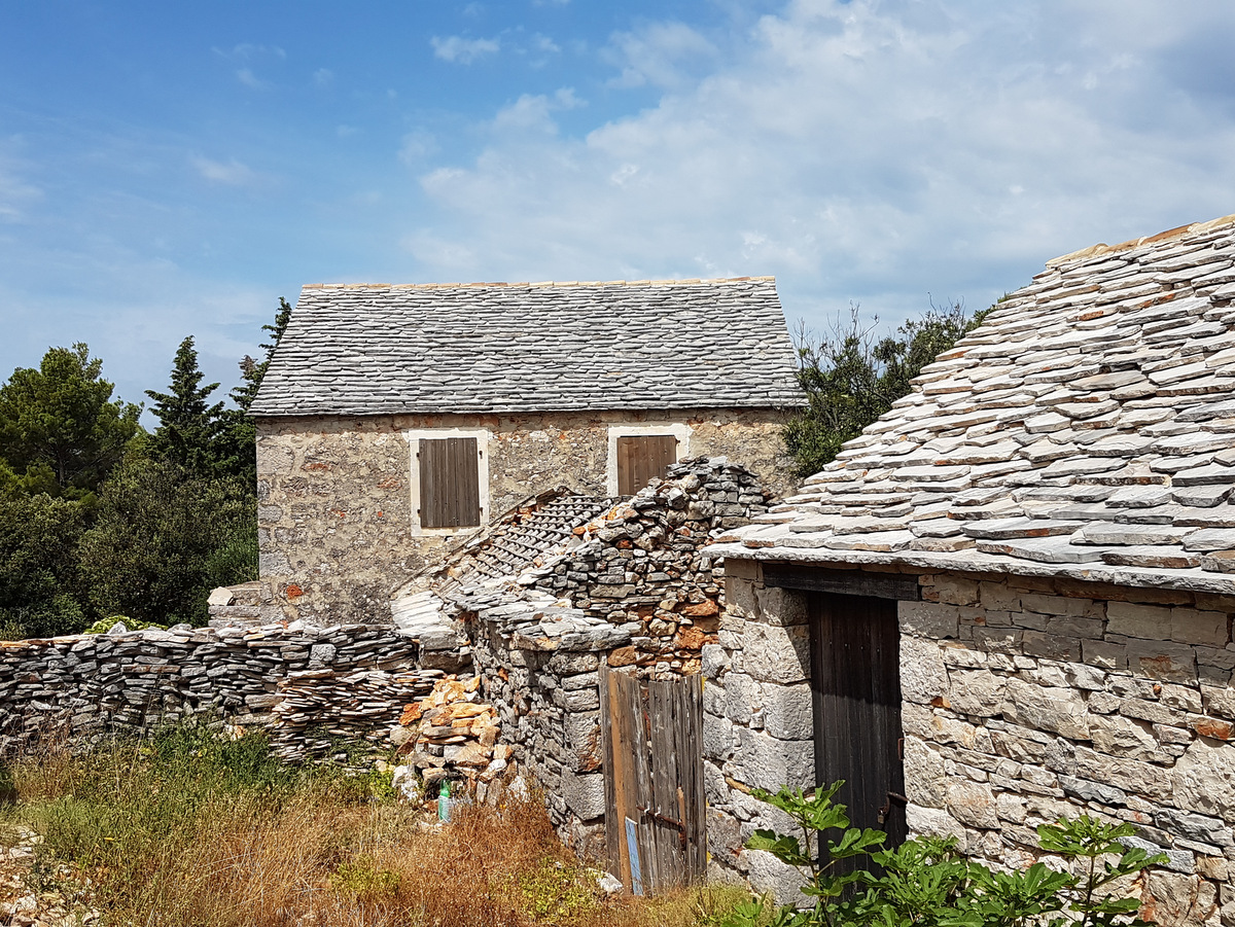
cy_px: 464
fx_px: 928
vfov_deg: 53.1
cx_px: 618
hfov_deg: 67.3
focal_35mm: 26
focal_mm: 4.2
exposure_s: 1/3480
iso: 40
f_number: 1.7
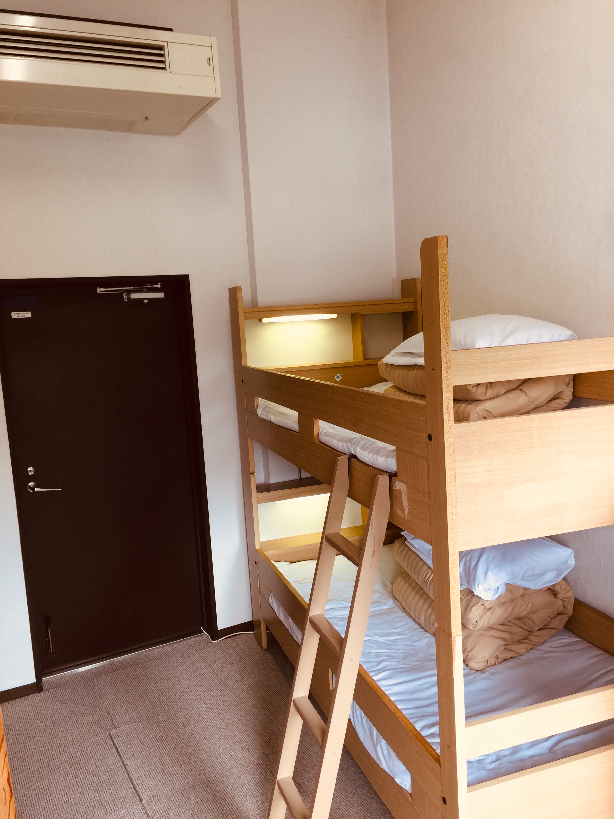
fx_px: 686
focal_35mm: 29
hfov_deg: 48.2
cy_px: 410
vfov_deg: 61.7
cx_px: 307
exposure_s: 1/15
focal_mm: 4.15
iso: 32
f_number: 2.2
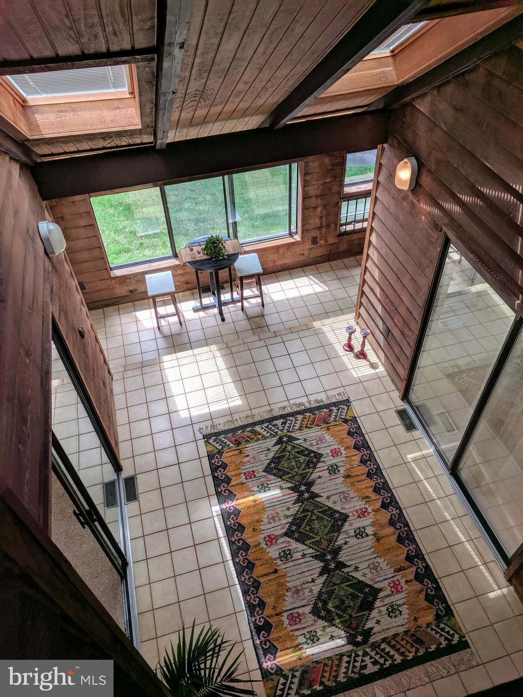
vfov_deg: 67.3
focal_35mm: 26
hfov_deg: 53.1
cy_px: 348
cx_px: 262
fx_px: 524
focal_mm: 4.67
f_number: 2
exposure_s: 1/262
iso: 48
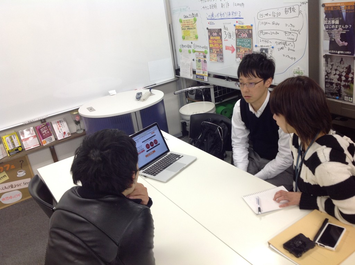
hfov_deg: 52.7
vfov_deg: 40.6
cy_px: 132
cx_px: 178
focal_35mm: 35
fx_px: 358
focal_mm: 4.28
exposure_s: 1/24
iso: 64
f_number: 2.4
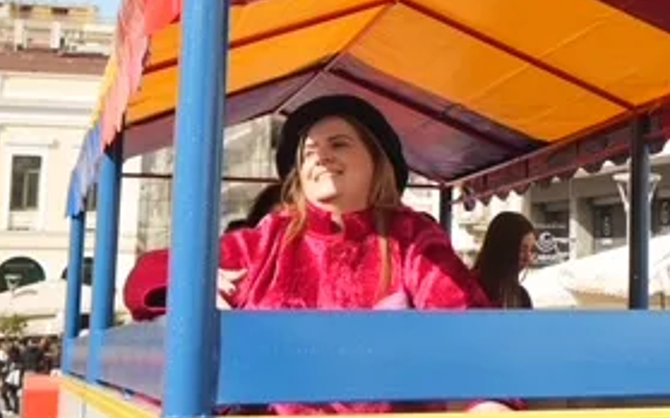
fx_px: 1496
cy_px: 82
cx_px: 682
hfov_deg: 24.0
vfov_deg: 15.8
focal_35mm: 82
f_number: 5
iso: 500
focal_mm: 35
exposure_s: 1/2000
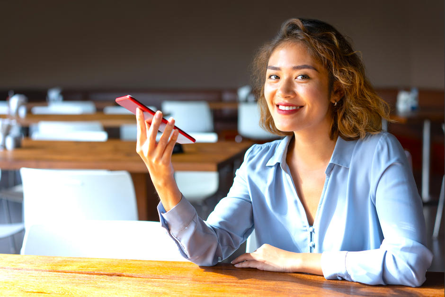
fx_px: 680
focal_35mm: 55
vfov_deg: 24.6
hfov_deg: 36.2
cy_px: 148
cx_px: 222
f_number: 2.8
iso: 320
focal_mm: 55
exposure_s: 1/250
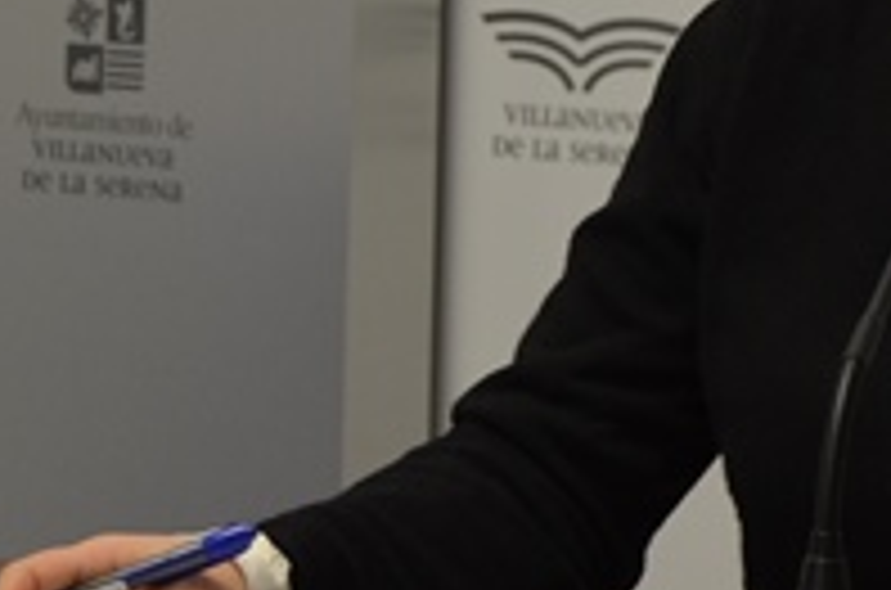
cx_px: 963
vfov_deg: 7.4
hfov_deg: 11.1
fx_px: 4543
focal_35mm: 184
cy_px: 225
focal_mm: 38
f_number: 4.8
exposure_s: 1/60
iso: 450
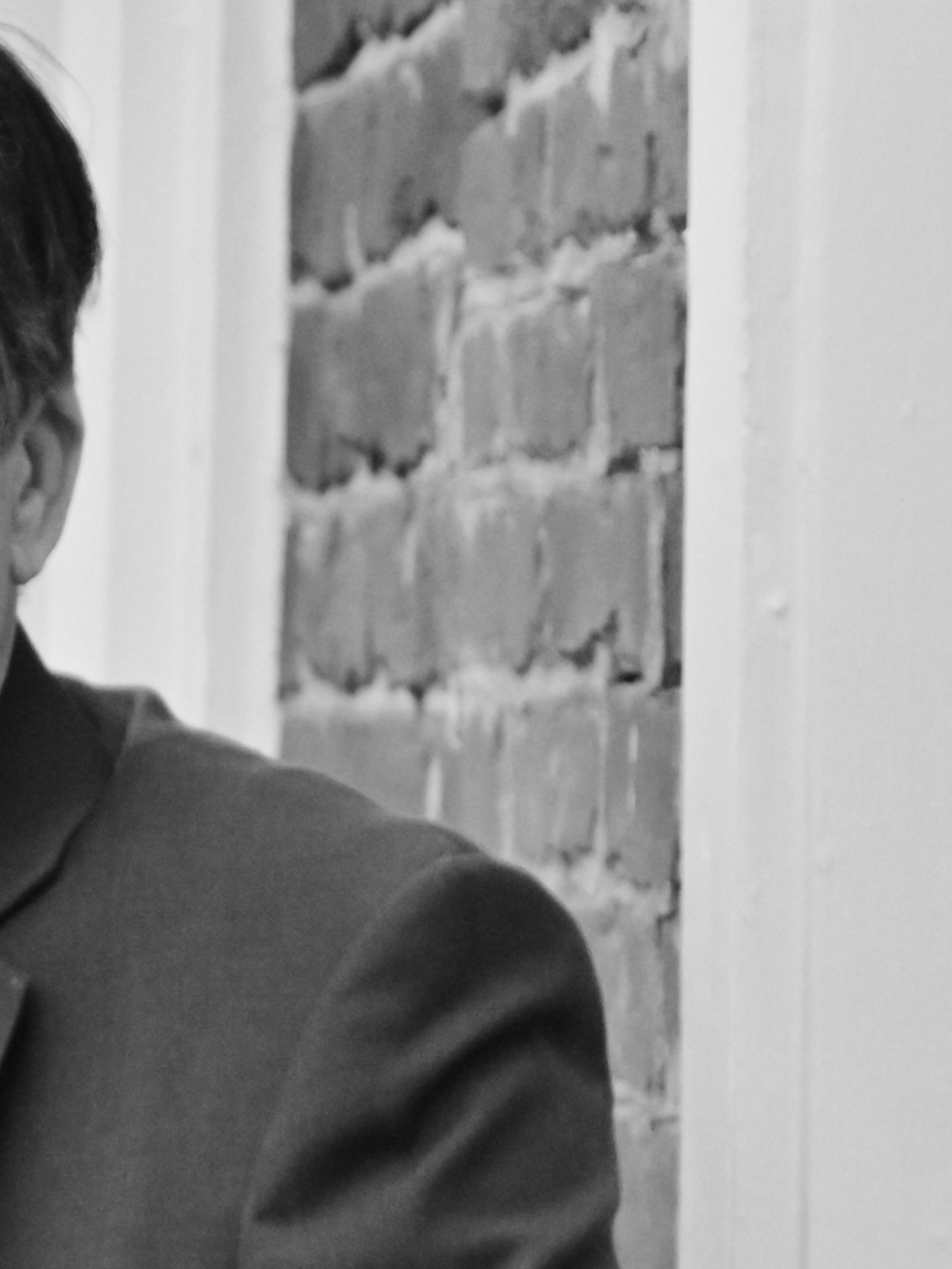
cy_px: 1407
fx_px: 10596
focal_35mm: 289
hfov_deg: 5.1
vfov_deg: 6.8
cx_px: -416
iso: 200
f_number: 6.3
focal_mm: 50
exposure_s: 1/250
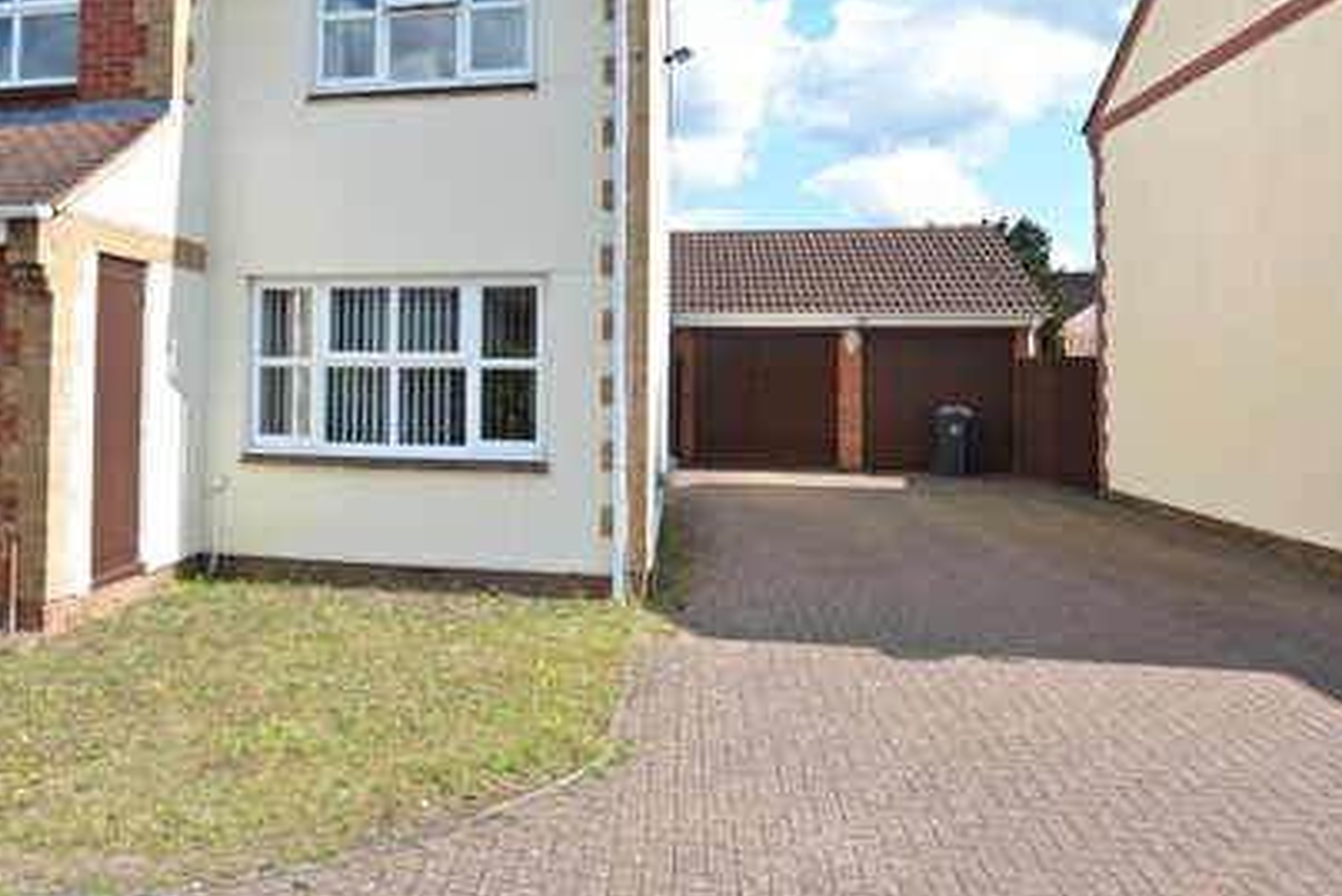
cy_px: 338
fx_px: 970
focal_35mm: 26
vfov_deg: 49.1
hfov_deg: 66.9
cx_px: 416
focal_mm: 10
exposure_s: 1/200
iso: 100
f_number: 7.1
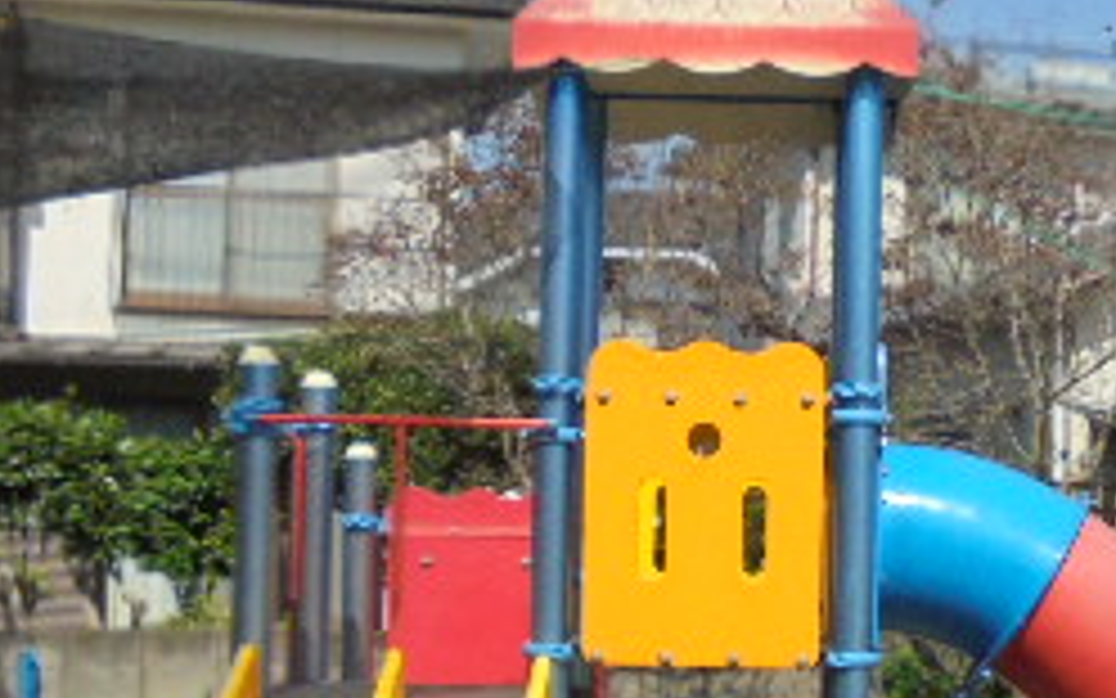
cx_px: 738
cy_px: 486
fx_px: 2159
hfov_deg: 28.8
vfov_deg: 18.3
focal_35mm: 71
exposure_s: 1/250
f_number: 11.5
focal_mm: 4.6
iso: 250
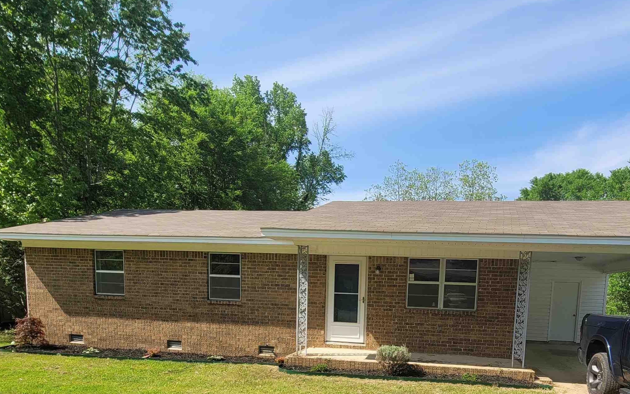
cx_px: 377
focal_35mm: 21
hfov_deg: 81.3
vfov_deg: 52.4
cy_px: 331
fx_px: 361
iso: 50
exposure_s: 1/1314
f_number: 2.2
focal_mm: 2.2
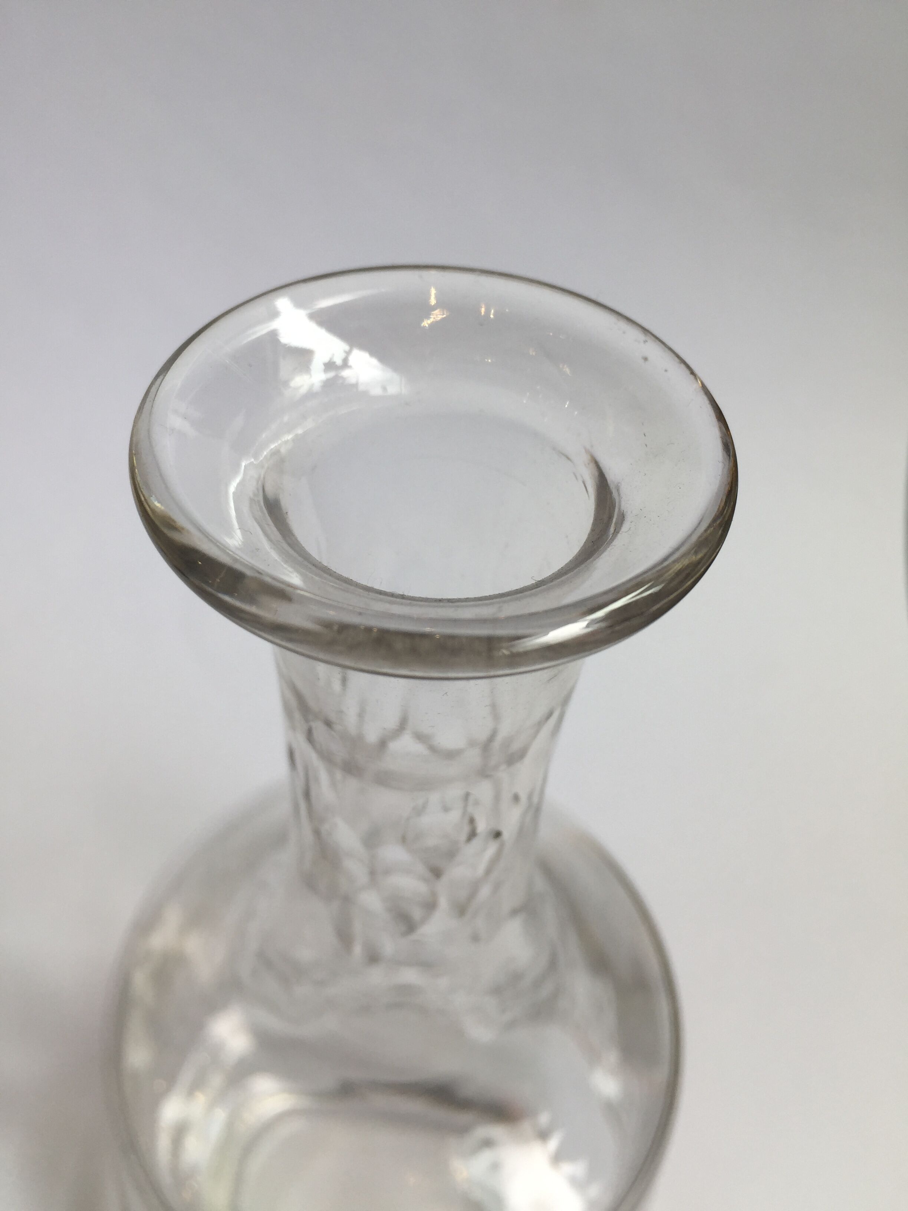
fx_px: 1014
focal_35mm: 29
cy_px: 606
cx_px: 454
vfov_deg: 61.7
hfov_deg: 48.2
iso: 32
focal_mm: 4.15
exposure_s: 1/157
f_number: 2.2
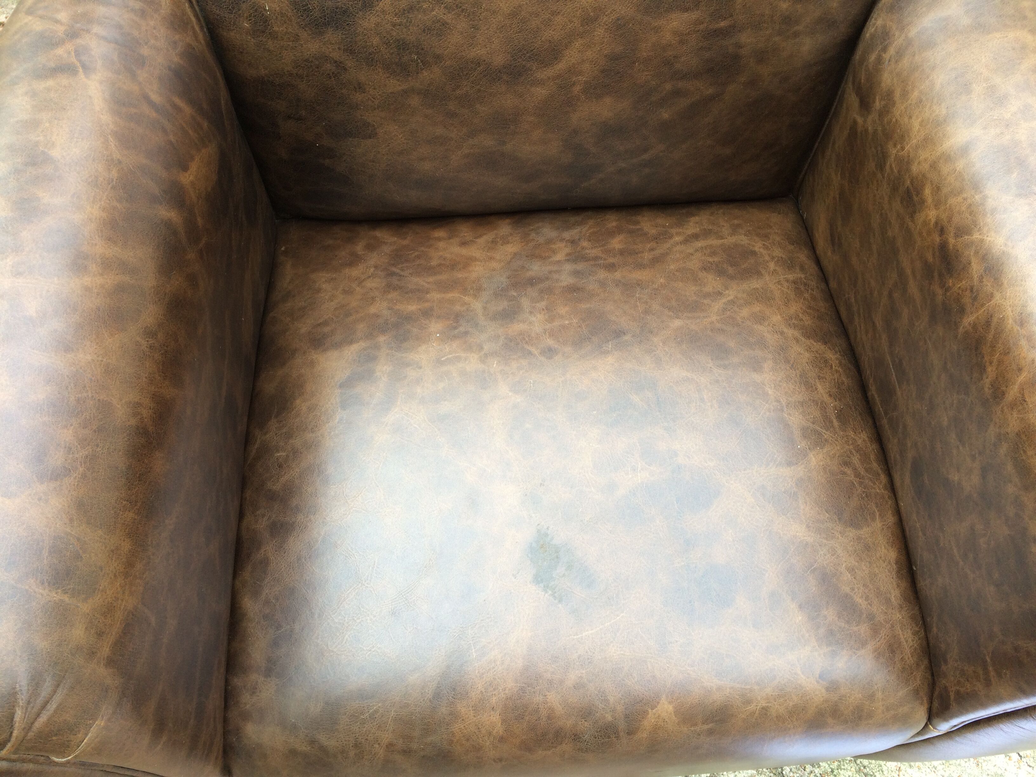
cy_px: 388
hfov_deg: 61.7
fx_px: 868
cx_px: 518
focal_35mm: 29
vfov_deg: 48.2
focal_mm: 4.15
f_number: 2.2
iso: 40
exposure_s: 1/100
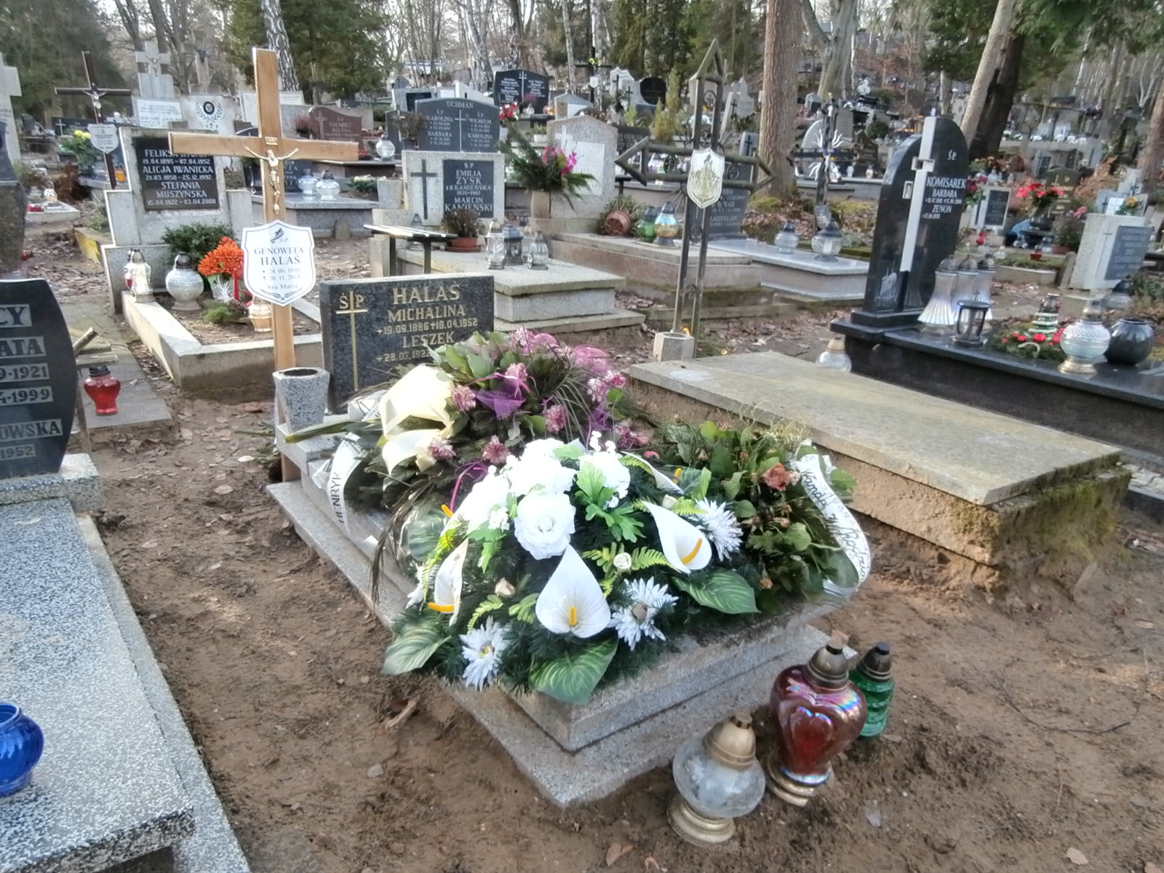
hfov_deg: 71.6
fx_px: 807
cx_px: 582
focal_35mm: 24
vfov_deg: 56.8
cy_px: 436
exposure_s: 1/60
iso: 100
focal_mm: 4.2
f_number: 3
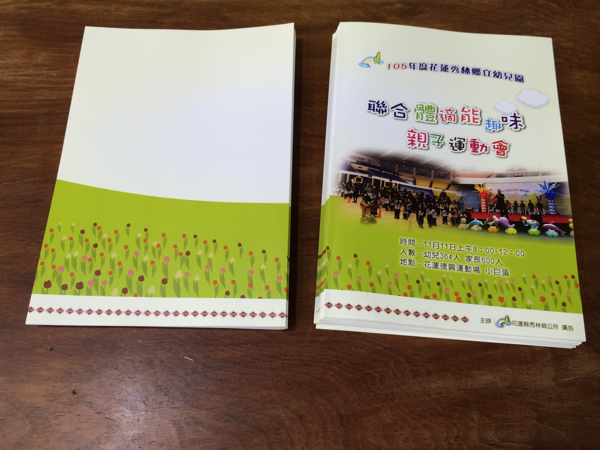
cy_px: 218
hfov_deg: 60.0
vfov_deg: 46.8
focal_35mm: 30
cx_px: 290
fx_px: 520
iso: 40
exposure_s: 1/40
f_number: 2.2
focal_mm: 4.15
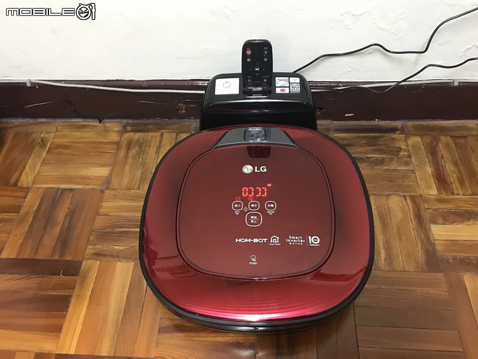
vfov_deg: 49.7
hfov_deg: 63.4
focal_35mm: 28
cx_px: 239
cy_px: 180
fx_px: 387
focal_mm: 3.99
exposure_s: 1/13
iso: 100
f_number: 1.8
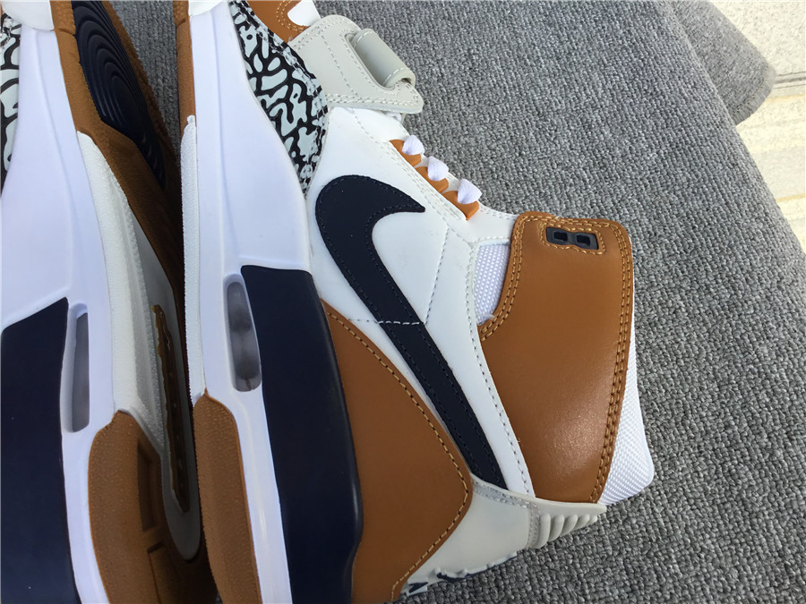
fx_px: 722
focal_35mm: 31
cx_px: 403
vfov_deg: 45.4
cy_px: 302
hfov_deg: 58.4
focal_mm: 3.3
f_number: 2.4
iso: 25
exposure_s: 1/558
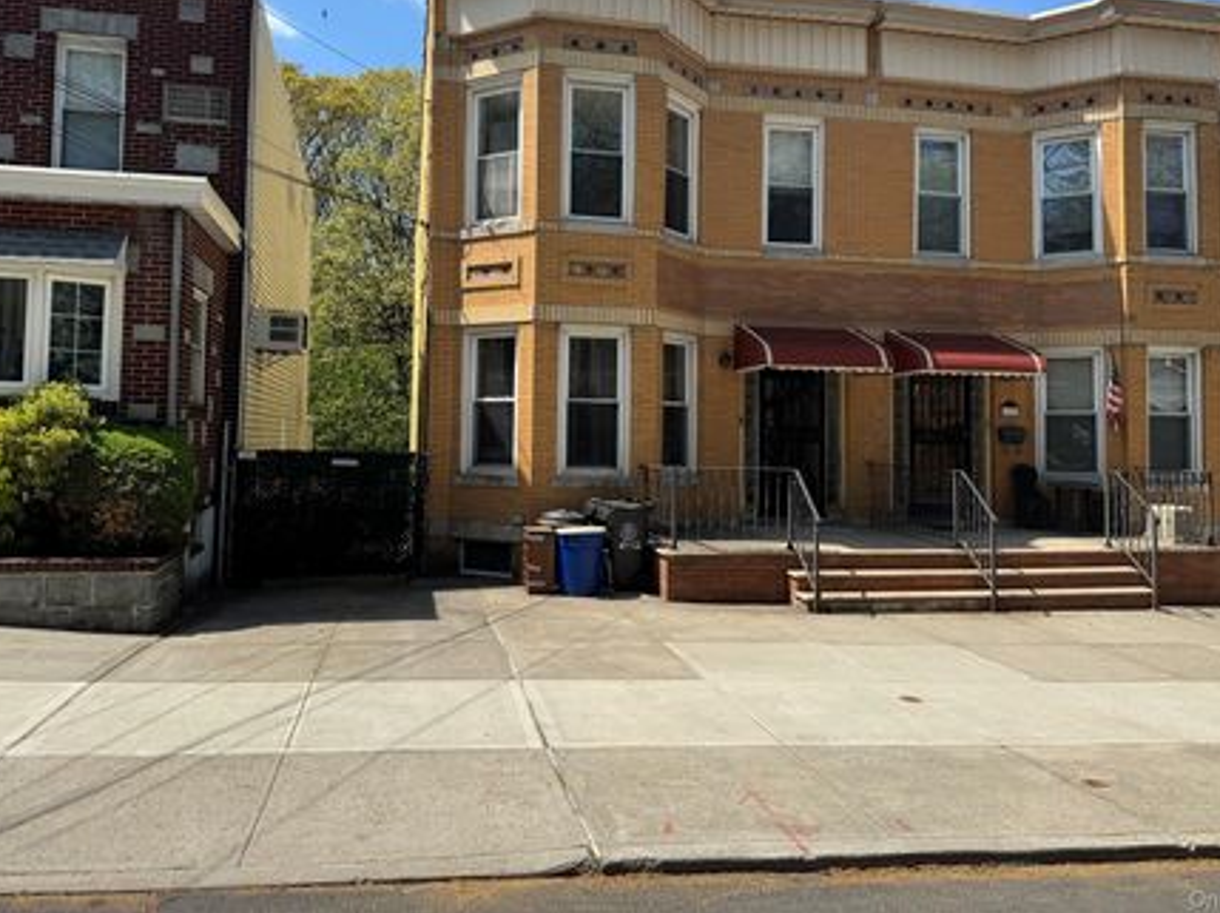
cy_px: 383
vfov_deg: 49.5
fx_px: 986
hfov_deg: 63.5
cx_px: 620
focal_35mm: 28
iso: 80
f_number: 1.78
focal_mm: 6.76
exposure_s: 1/4049
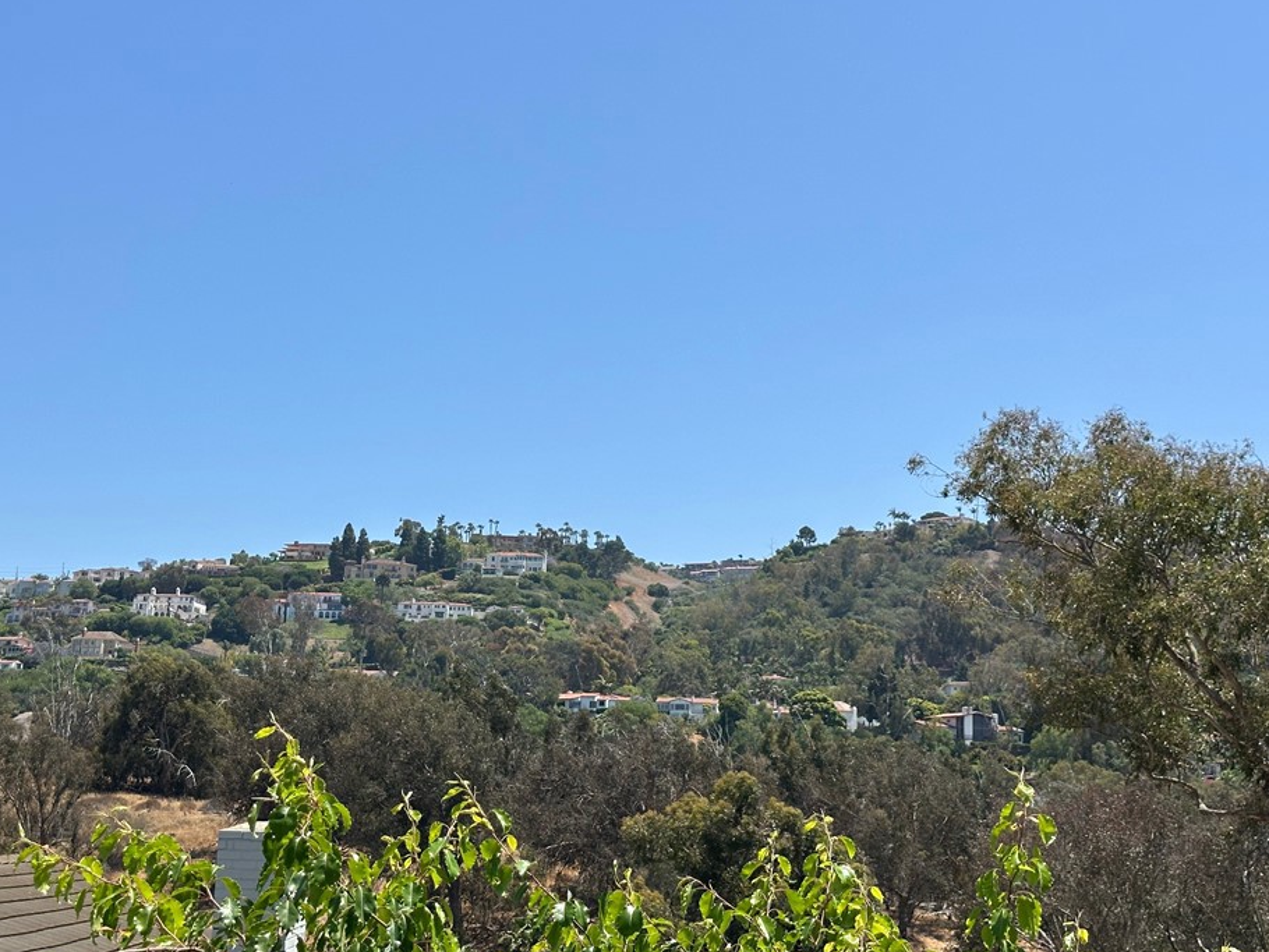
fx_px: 1980
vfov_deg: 27.0
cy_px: 473
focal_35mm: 54
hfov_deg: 35.5
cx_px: 591
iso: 64
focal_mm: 6.86
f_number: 1.78
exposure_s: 1/4785
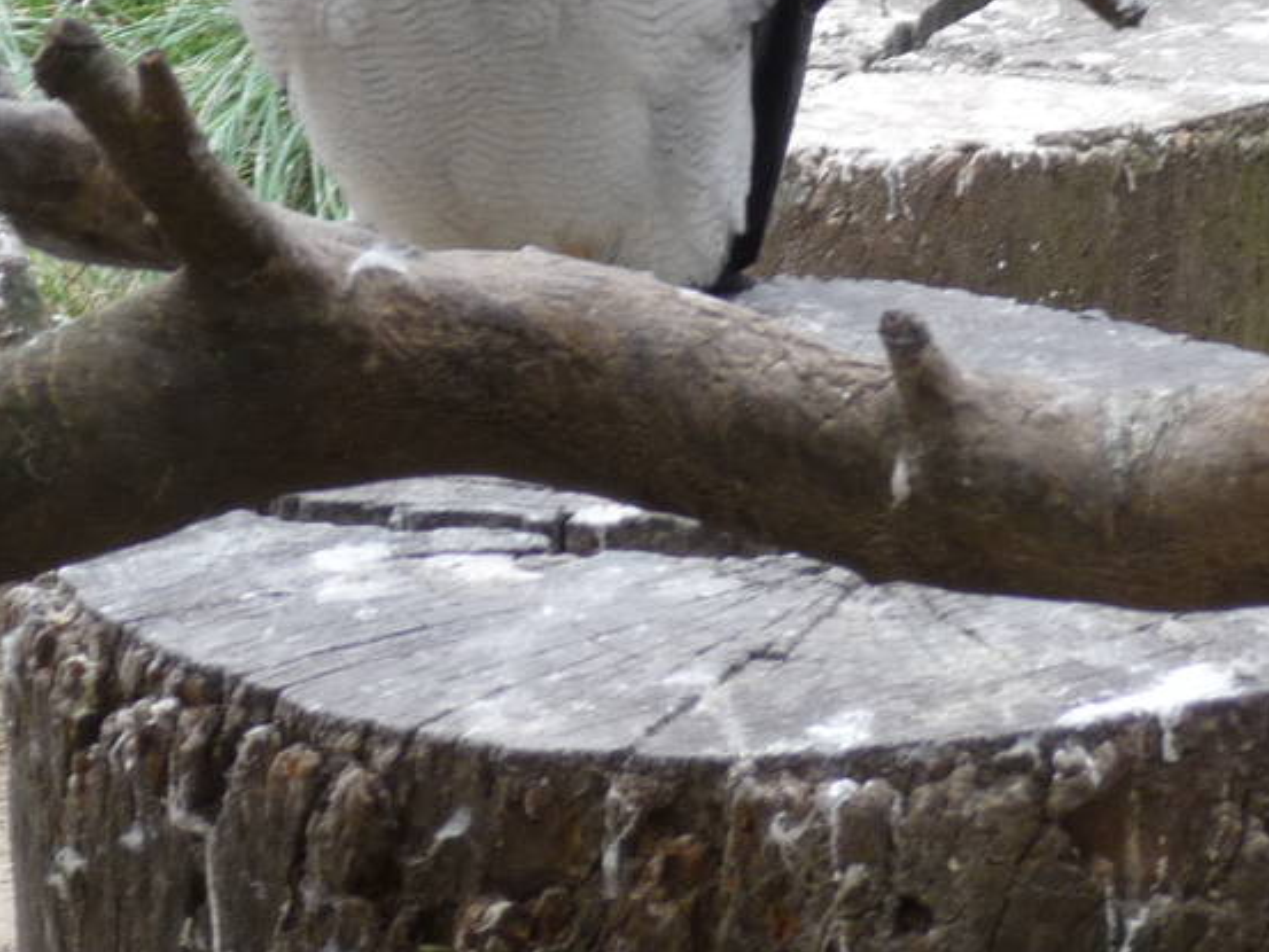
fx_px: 11880
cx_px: 213
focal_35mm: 324
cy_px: -110
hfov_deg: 6.1
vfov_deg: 4.6
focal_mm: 19.1
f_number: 4.7
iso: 100
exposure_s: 1/80
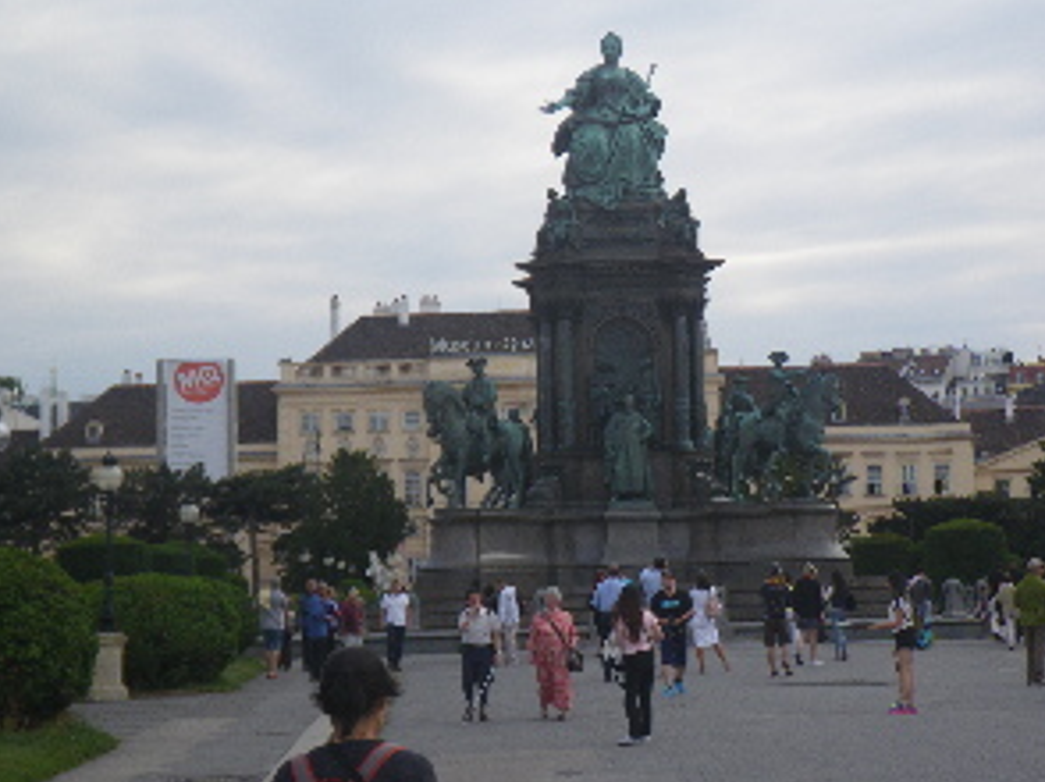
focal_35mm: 81
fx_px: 2443
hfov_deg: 24.1
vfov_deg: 18.2
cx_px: 647
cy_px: 366
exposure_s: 1/160
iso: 50
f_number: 4.6
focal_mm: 11.1
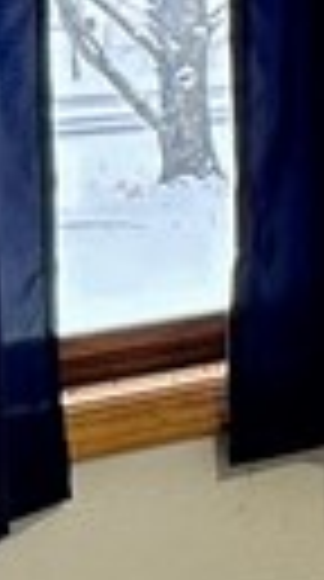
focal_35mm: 208
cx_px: 1390
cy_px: 207
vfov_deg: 10.4
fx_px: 3196
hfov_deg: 5.1
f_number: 1.78
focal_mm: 6.76
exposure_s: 1/120
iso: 320
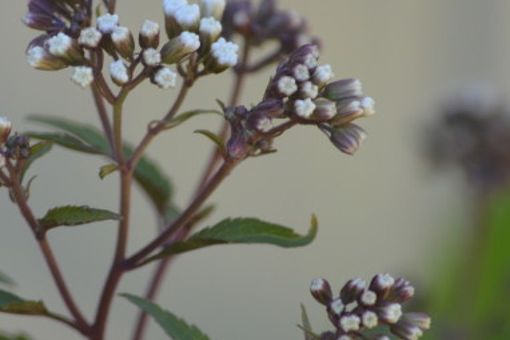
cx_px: 160
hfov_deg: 2.1
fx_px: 13647
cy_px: 176
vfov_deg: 1.4
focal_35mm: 963
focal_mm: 240
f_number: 5.3
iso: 400
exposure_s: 1/250
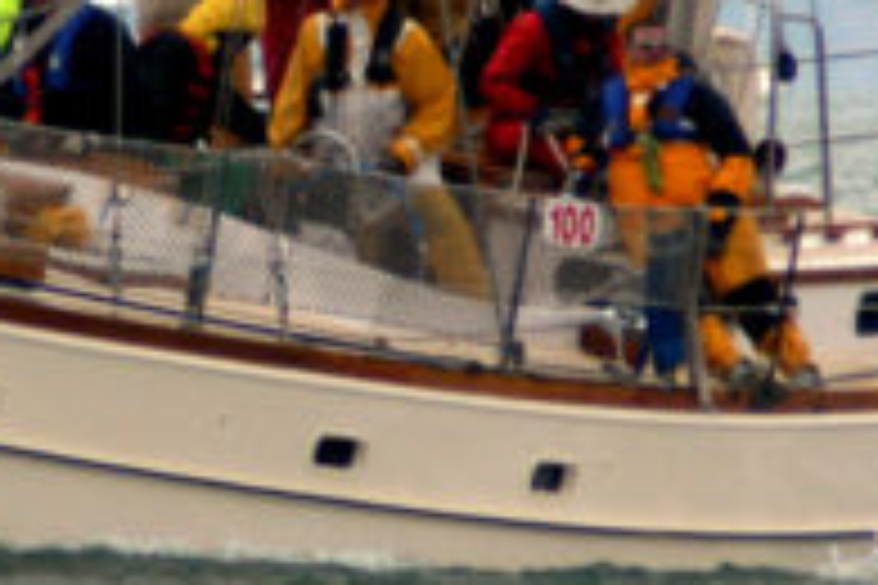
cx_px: 45
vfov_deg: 0.8
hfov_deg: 1.2
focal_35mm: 1774
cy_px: 16
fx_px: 43263
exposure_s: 1/2500
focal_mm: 300
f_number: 5.6
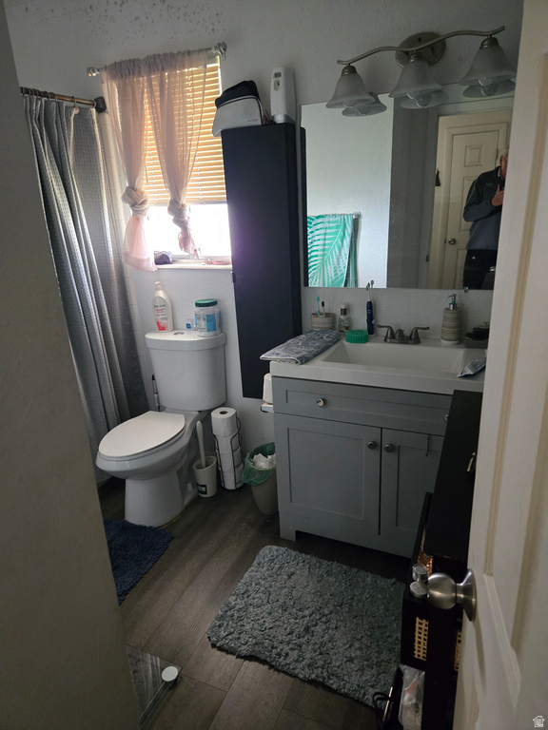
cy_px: 365
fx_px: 485
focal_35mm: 23
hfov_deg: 58.9
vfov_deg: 73.9
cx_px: 274
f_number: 1.8
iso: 1000
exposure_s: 1/60
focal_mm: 5.4
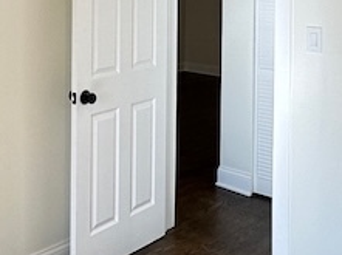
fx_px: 641
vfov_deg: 21.3
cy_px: -28
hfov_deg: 29.8
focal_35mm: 65
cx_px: 136
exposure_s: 1/120
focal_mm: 2.22
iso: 100
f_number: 2.2
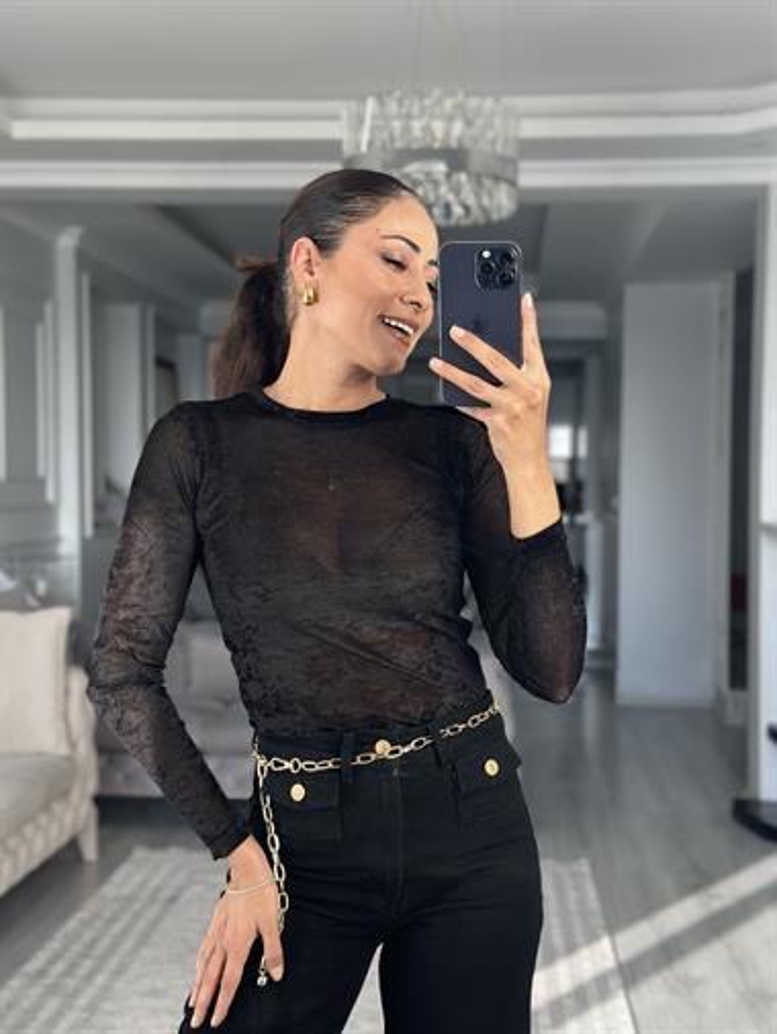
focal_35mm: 48
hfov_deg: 30.3
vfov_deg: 39.6
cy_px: 517
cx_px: 388
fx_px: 1435
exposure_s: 1/228
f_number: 1.78
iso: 80
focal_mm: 6.86
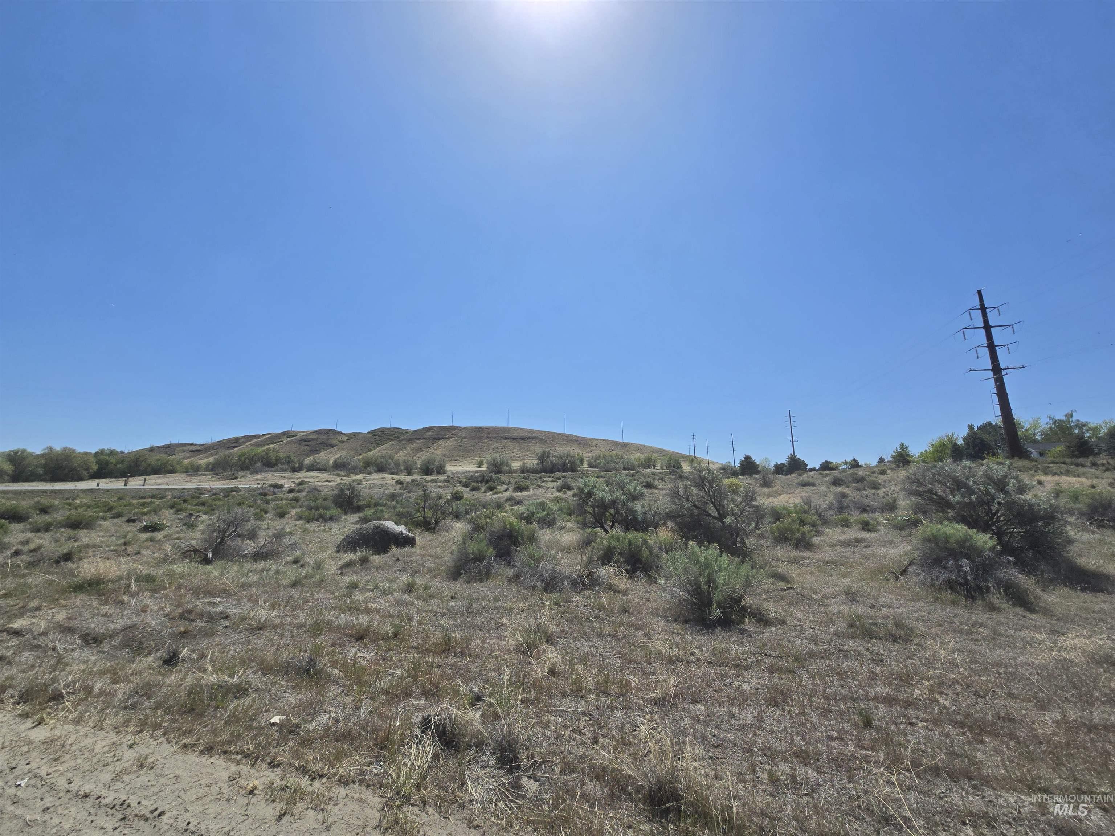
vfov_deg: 89.9
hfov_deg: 106.2
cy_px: 418
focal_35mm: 13
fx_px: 419
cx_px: 558
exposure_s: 1/3521
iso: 50
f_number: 2.2
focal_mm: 2.2
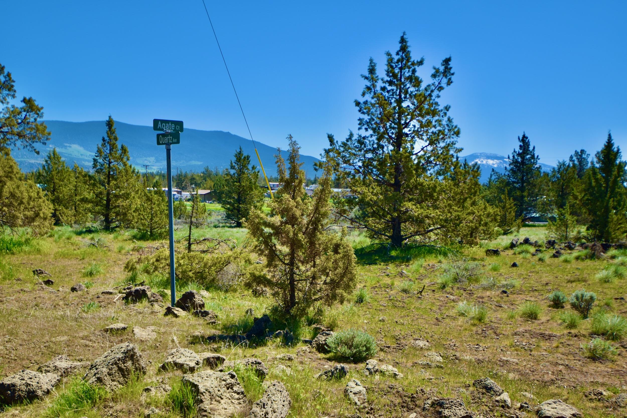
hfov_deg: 53.1
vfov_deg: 36.9
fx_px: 627
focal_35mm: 36
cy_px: 209
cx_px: 314
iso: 200
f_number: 4.5
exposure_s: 1/1250
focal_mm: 24
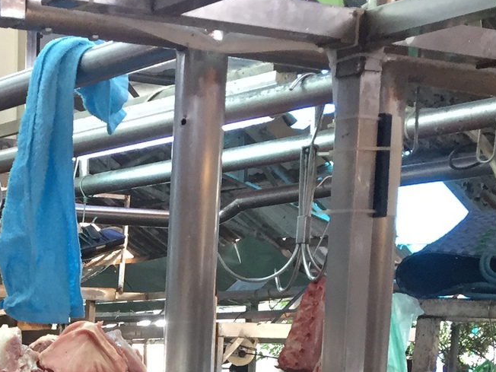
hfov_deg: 20.5
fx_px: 1275
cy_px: 536
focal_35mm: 89
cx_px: -110
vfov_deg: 15.5
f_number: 2.2
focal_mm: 4.15
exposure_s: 1/33
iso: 64
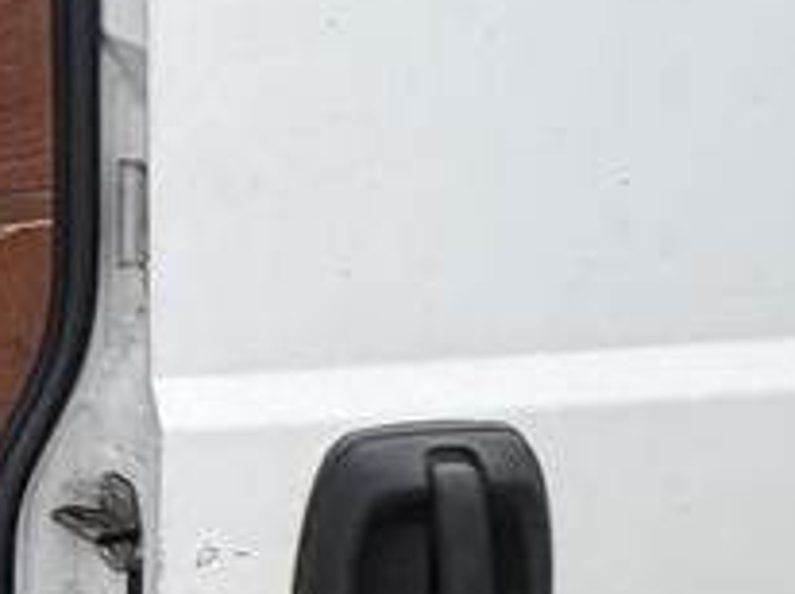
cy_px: 127
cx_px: -729
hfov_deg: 19.9
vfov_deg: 23.7
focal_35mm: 61
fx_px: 1399
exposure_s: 1/117
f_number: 2.2
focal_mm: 2.22
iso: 80
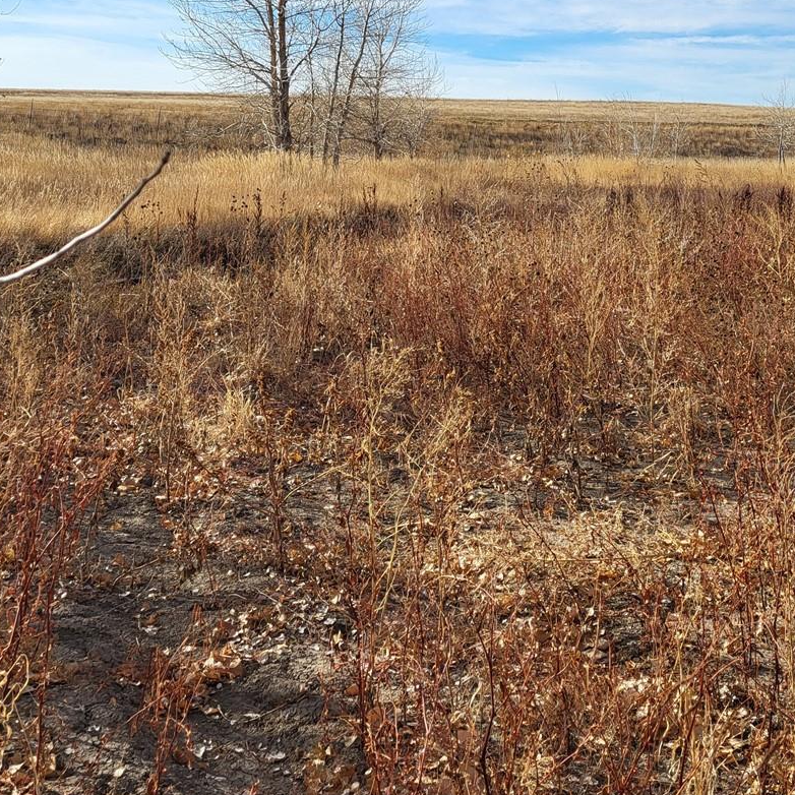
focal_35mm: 47
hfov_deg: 36.0
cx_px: 345
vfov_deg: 35.6
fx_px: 1221
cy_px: 245
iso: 40
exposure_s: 1/2204
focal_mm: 5.4
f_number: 1.8
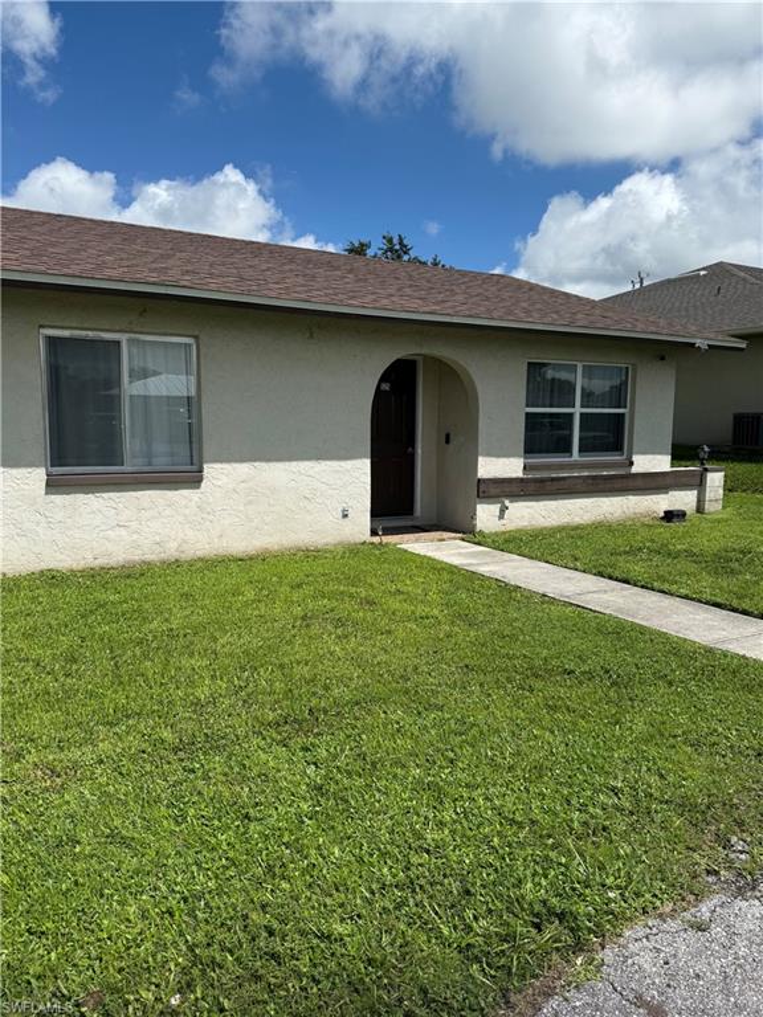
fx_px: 705
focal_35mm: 24
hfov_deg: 56.8
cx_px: 382
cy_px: 508
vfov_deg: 71.6
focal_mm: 6.76
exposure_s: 1/6711
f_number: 1.78
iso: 80
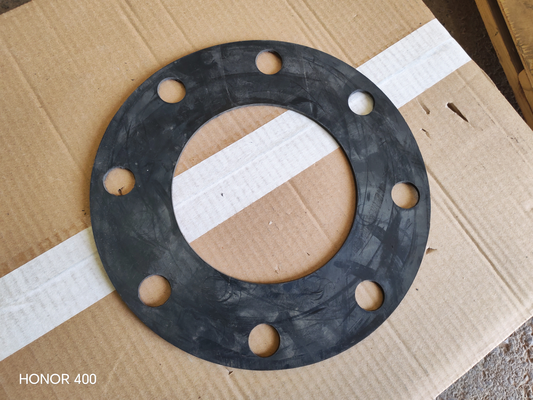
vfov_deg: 51.4
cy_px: 200
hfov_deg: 65.3
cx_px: 266
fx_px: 416
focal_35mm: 27
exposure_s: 1/100
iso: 320
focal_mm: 6.12
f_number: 1.9
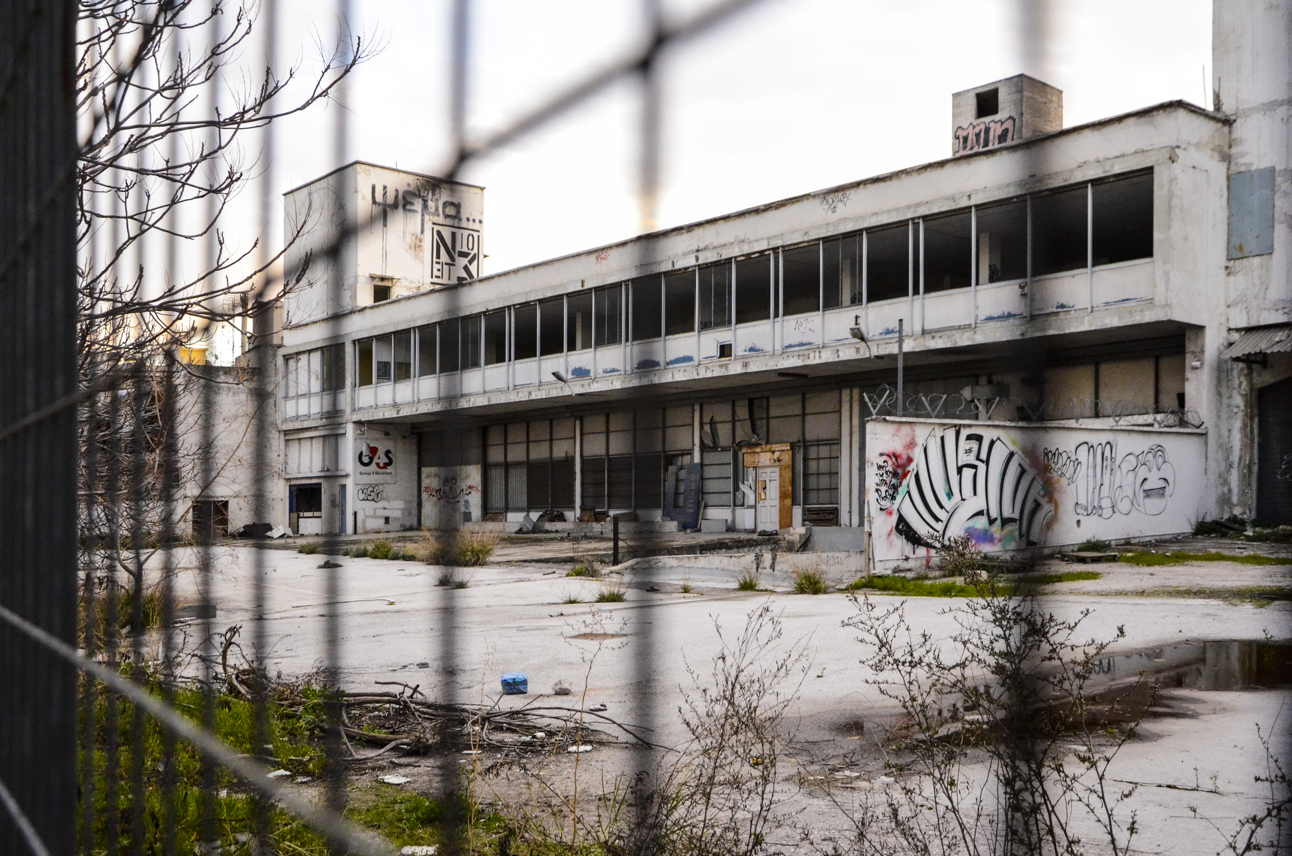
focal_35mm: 33
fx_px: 1182
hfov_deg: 57.3
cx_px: 646
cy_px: 428
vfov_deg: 39.8
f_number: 4
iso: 3200
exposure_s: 1/640
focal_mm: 22
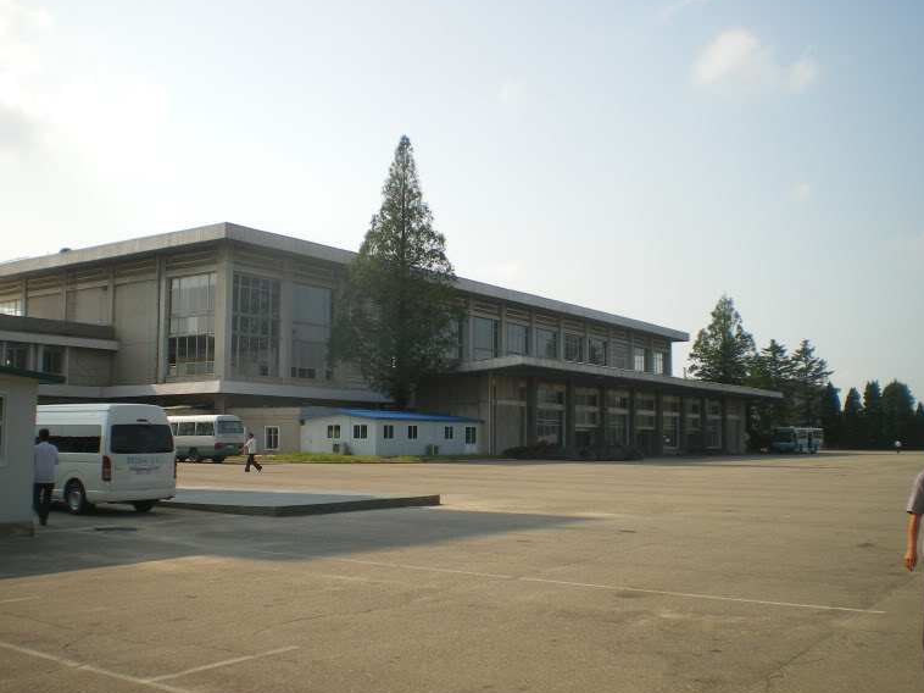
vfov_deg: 37.7
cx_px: 449
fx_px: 1014
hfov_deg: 49.0
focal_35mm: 38
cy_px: 353
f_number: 4.6
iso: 50
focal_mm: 6.3
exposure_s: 1/400
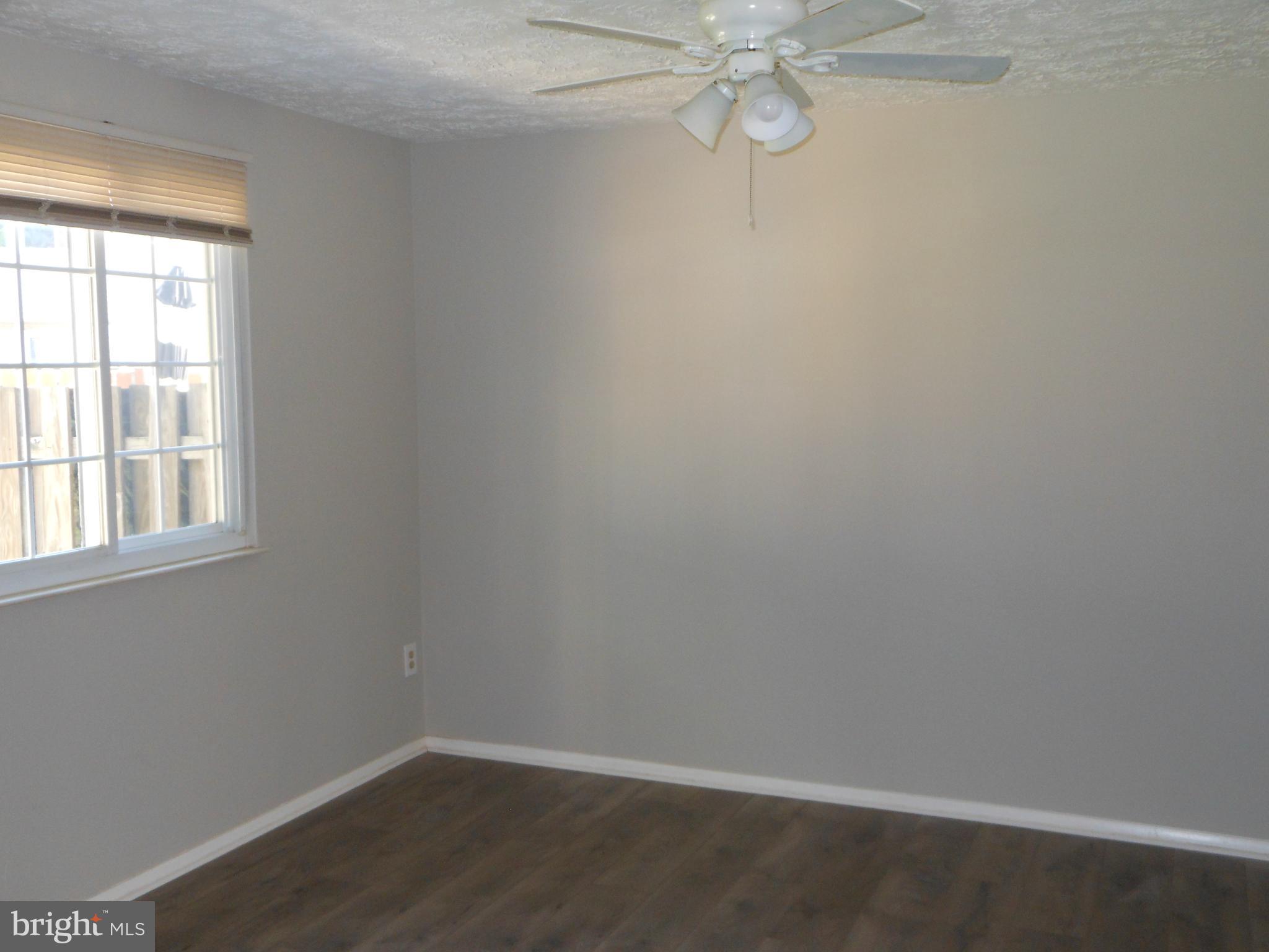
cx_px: 634
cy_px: 476
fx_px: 1393
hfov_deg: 49.0
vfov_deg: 37.7
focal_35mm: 38
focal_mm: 6.8
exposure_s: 1/30
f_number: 3.6
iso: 250
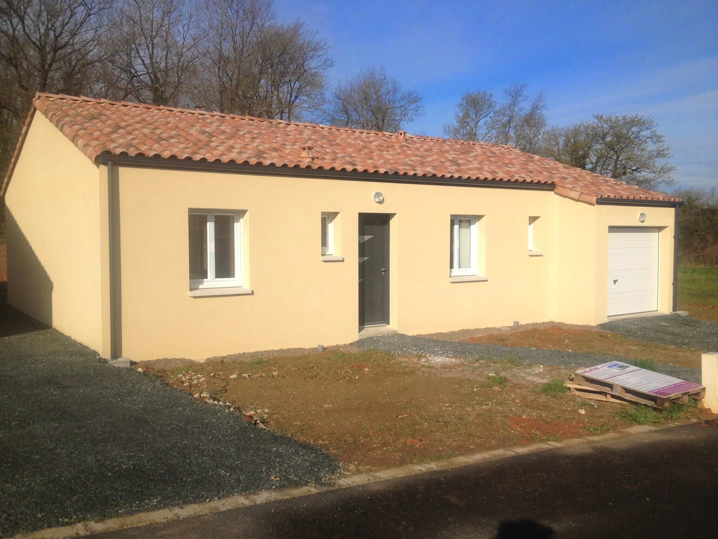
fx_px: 726
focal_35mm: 35
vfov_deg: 40.7
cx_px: 359
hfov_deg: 52.6
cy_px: 270
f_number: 2.4
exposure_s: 1/2632
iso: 64
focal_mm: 4.28
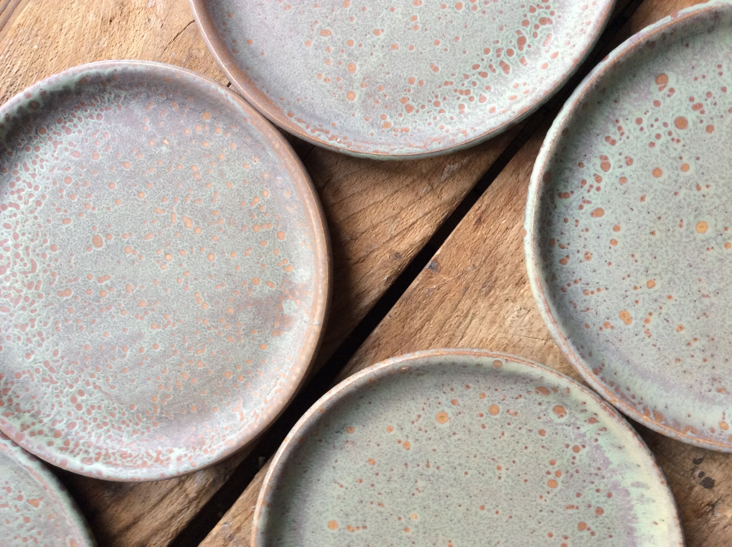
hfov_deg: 56.9
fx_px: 676
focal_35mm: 32
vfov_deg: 44.1
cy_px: 274
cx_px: 366
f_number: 2.4
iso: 80
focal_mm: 3.3
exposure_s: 1/25
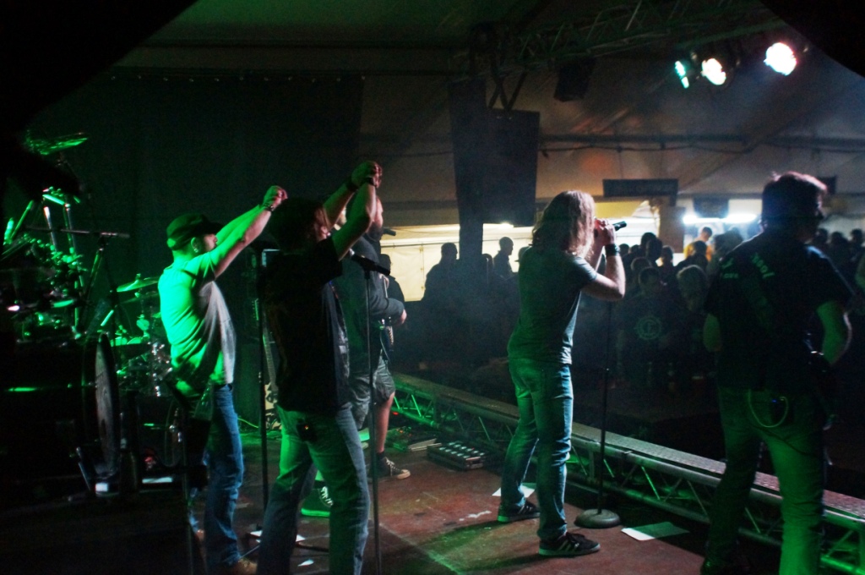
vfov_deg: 31.8
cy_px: 288
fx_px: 1008
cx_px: 432
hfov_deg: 46.5
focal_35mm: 42
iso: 3200
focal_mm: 28
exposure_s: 1/60
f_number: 3.5
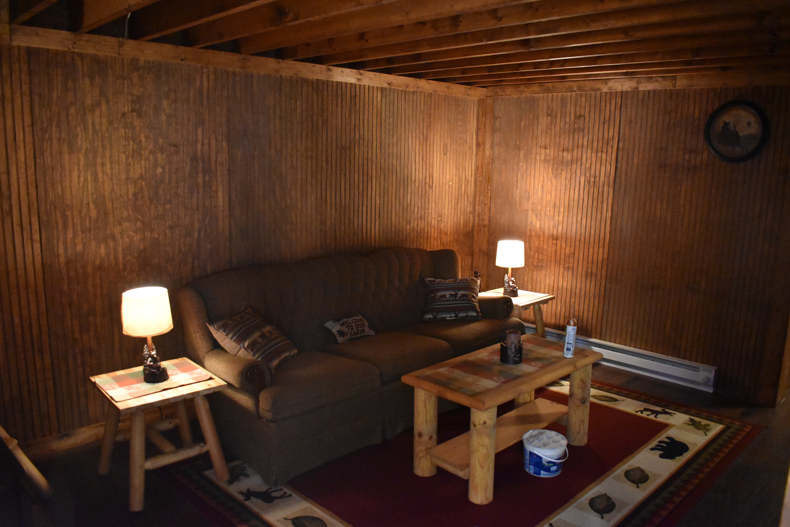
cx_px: 395
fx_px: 593
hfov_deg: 67.4
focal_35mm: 27
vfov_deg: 48.0
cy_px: 264
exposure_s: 1/60
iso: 6400
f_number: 3.5
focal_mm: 18
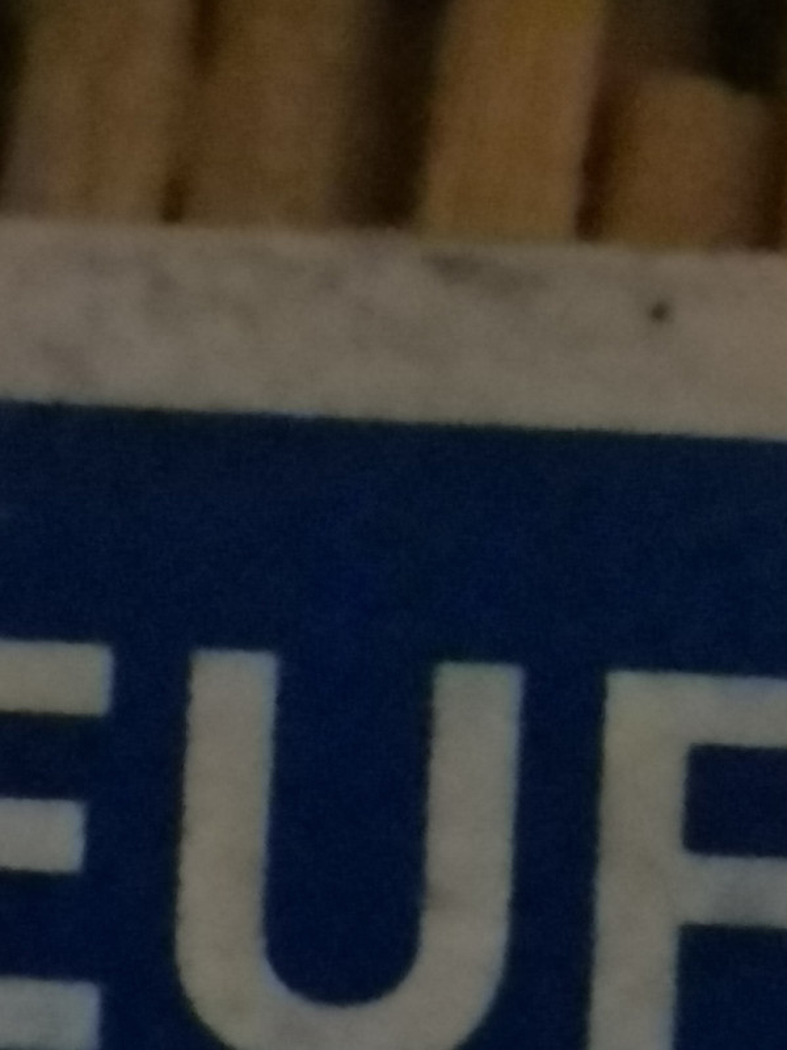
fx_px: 3365
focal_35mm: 111
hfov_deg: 13.3
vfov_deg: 17.7
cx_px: 394
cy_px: 525
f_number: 1.8
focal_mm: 4.75
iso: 5000
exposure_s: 1/17.1
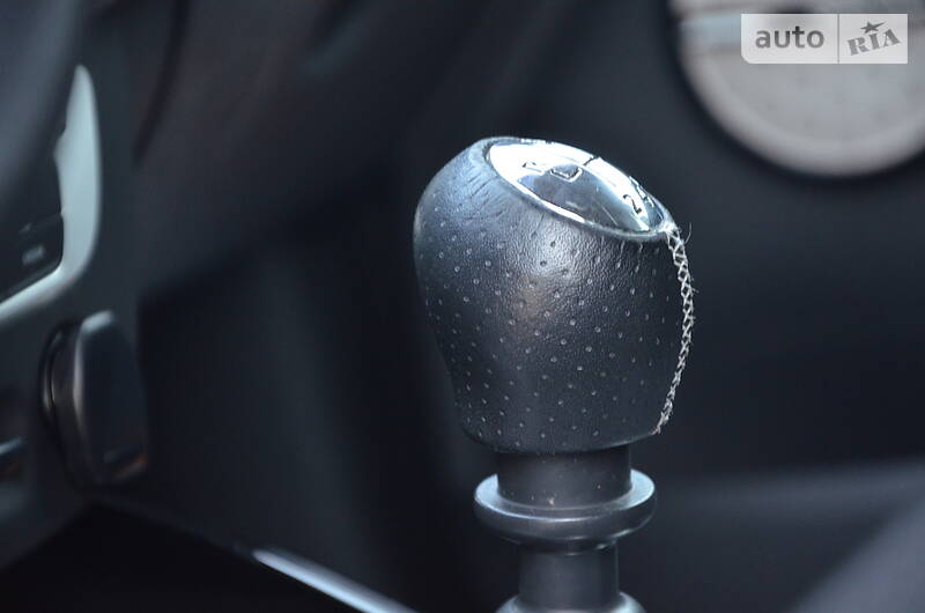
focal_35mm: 158
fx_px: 4039
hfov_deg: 13.1
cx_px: 462
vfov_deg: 8.7
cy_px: 306
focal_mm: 105
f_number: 5.6
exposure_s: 1/25
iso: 1600
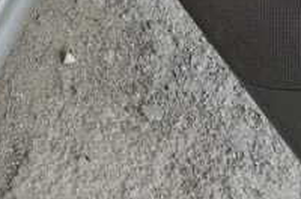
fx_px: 900
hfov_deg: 15.5
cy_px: -173
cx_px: -284
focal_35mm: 108
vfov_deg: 11.6
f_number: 8
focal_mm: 18
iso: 400
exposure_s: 1/15
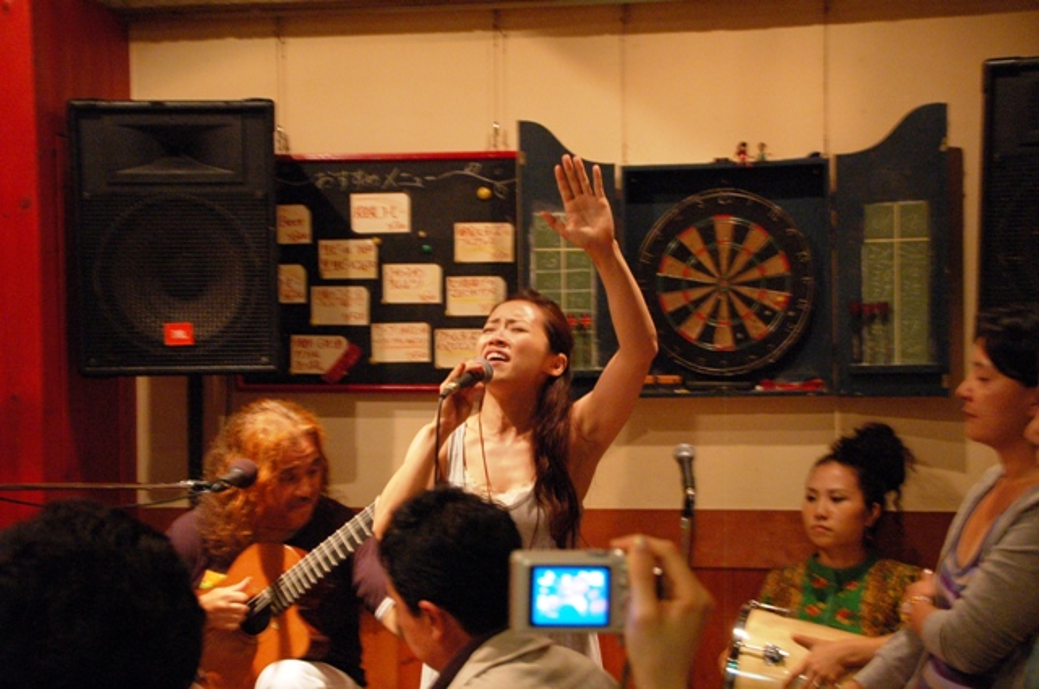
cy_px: 344
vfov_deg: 25.6
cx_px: 520
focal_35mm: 52
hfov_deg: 37.9
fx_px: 1512
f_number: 4.2
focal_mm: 35
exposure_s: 1/20
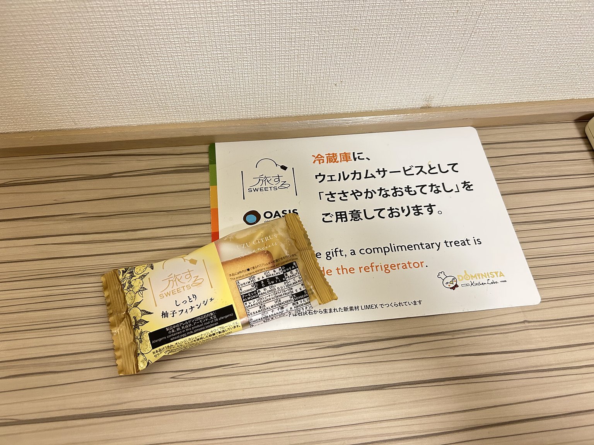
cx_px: 297
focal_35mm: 26
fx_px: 446
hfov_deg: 67.3
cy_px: 222
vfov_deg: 53.1
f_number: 1.5
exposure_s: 1/50
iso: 200
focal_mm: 5.7
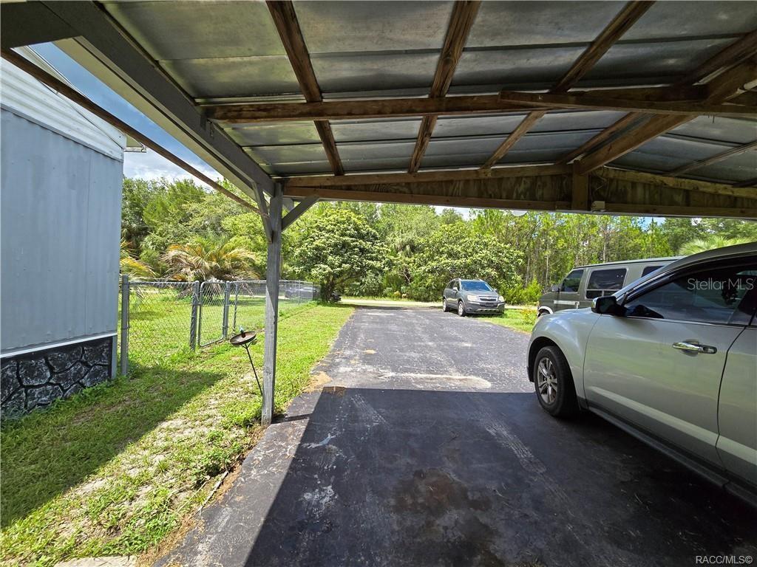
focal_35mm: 13
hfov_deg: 106.2
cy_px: 284
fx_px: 284
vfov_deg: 89.9
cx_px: 378
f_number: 2.2
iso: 50
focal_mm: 2.2
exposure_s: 1/588
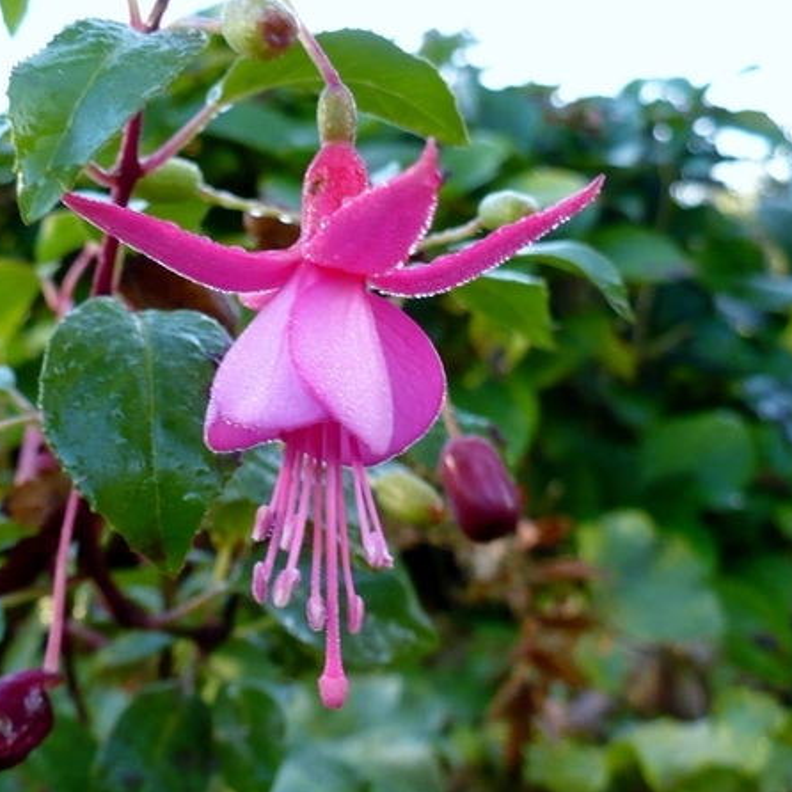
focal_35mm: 44
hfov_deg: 38.3
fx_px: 1139
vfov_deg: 38.3
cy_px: 398
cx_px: 336
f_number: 2.8
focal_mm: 6.1
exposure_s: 1/125
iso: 200
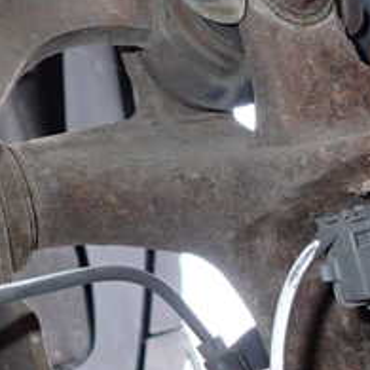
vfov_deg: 24.4
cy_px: 351
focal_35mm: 68
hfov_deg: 22.7
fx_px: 822
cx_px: 474
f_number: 5.6
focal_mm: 4.5
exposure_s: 1/30
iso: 320
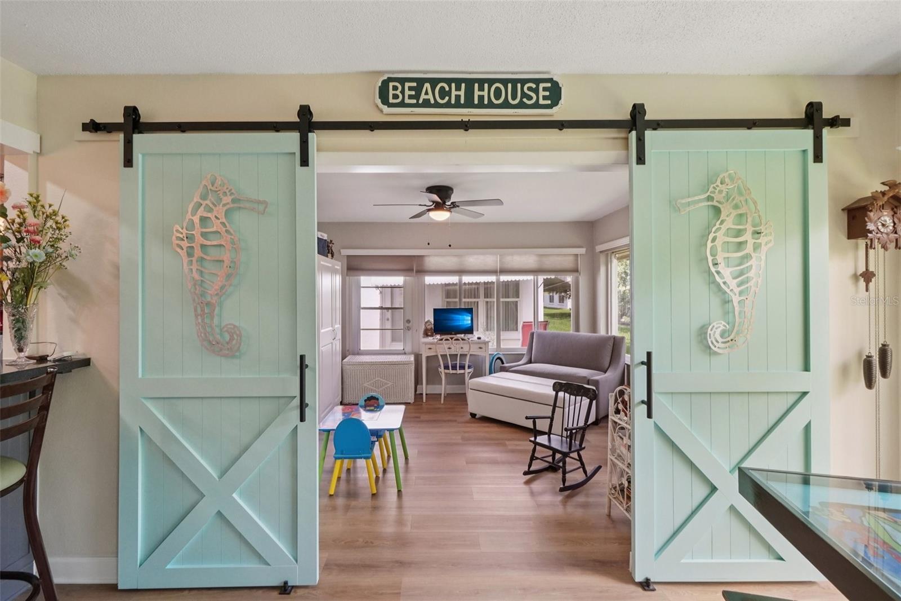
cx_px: 450
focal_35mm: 15
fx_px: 375
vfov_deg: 77.3
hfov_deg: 100.4
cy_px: 300
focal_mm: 10
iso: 500
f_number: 8
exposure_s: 1/30
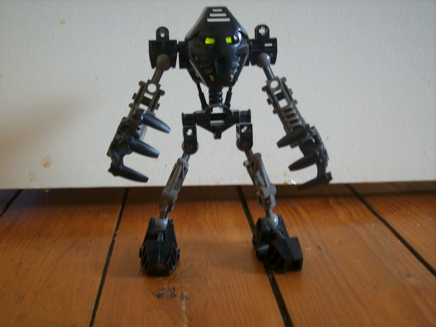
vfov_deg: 36.0
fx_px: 504
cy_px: 164
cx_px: 218
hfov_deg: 46.8
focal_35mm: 40
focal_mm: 7.43
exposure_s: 1/3
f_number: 3.1
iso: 50
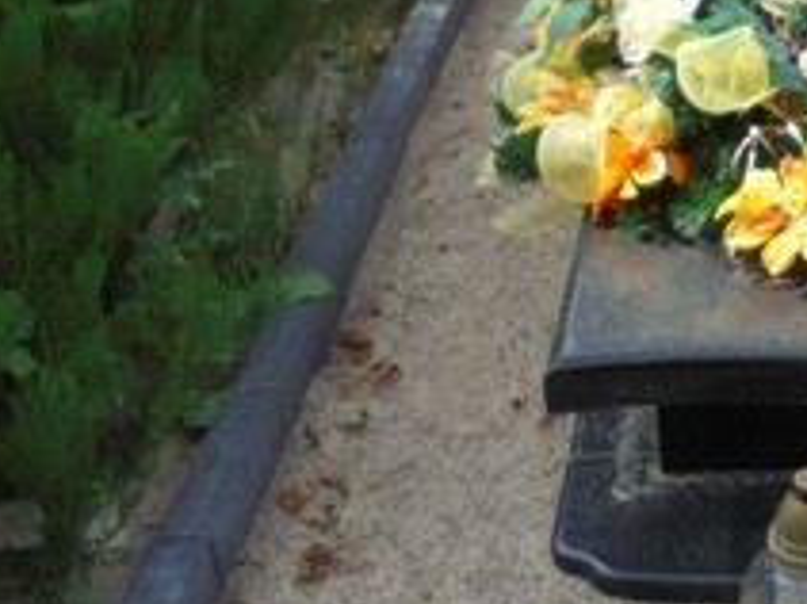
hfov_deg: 22.0
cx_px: 1071
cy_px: -107
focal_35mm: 79
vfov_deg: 17.8
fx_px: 1841
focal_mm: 4.6
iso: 100
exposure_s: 1/500
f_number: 3.5
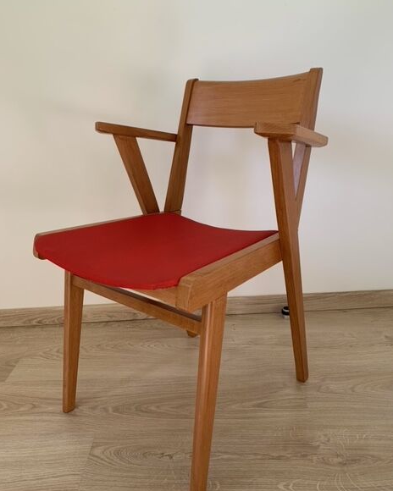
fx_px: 407
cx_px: 202
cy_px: 250
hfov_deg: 51.5
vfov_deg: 62.2
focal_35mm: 28
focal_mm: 4.25
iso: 25
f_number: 1.8
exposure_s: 1/122
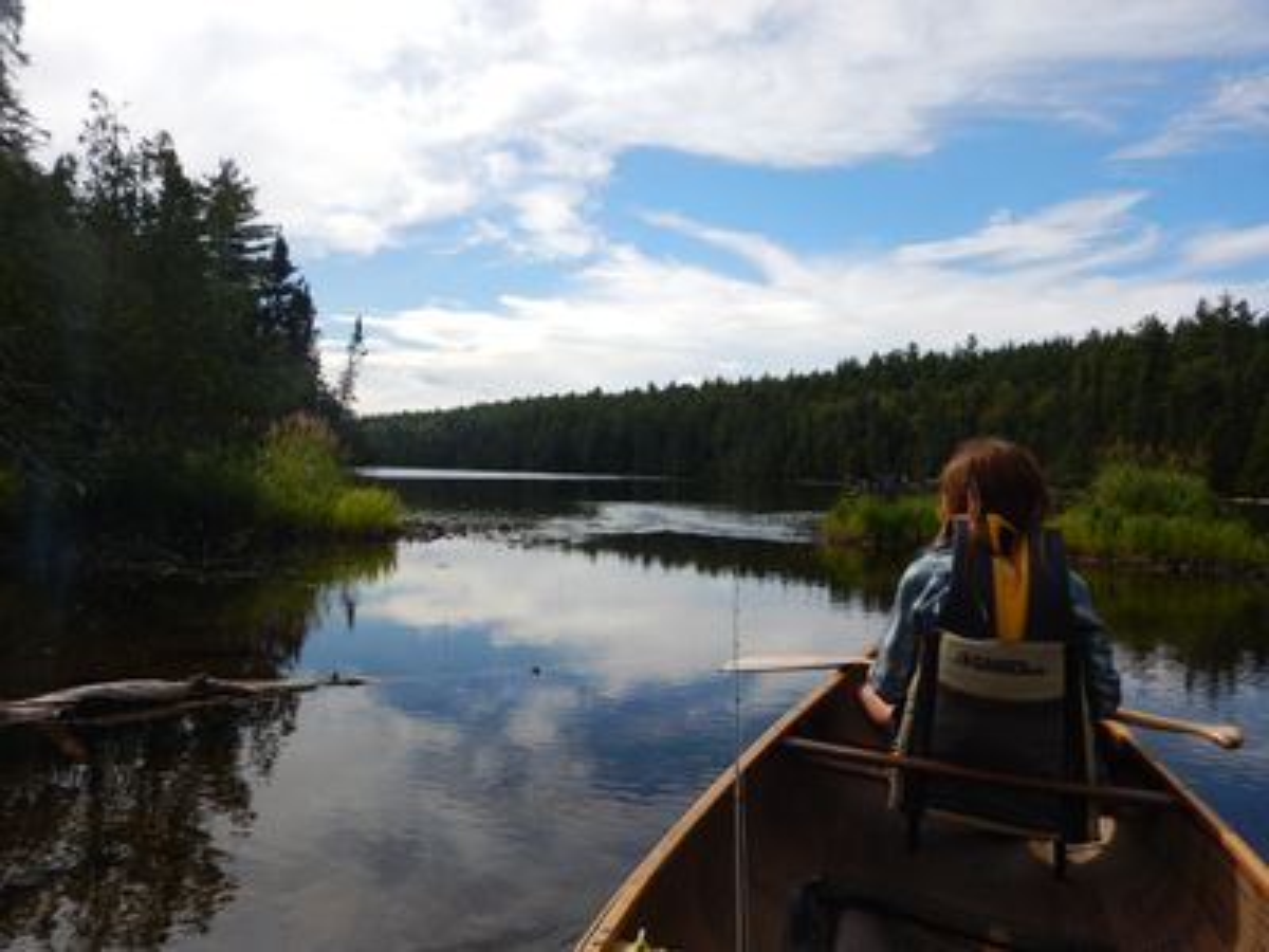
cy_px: 476
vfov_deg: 56.8
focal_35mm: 24
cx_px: 634
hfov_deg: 71.6
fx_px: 880
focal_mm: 4.3
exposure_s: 1/1000
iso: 125
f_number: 4.1
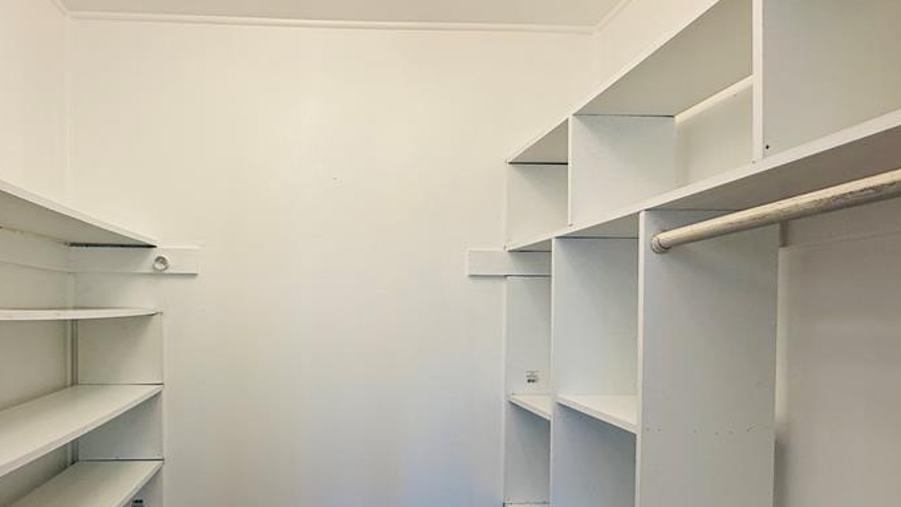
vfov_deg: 48.9
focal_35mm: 23
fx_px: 550
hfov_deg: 77.7
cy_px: 326
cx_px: 354
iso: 64
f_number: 2.2
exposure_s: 1/120
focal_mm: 2.22
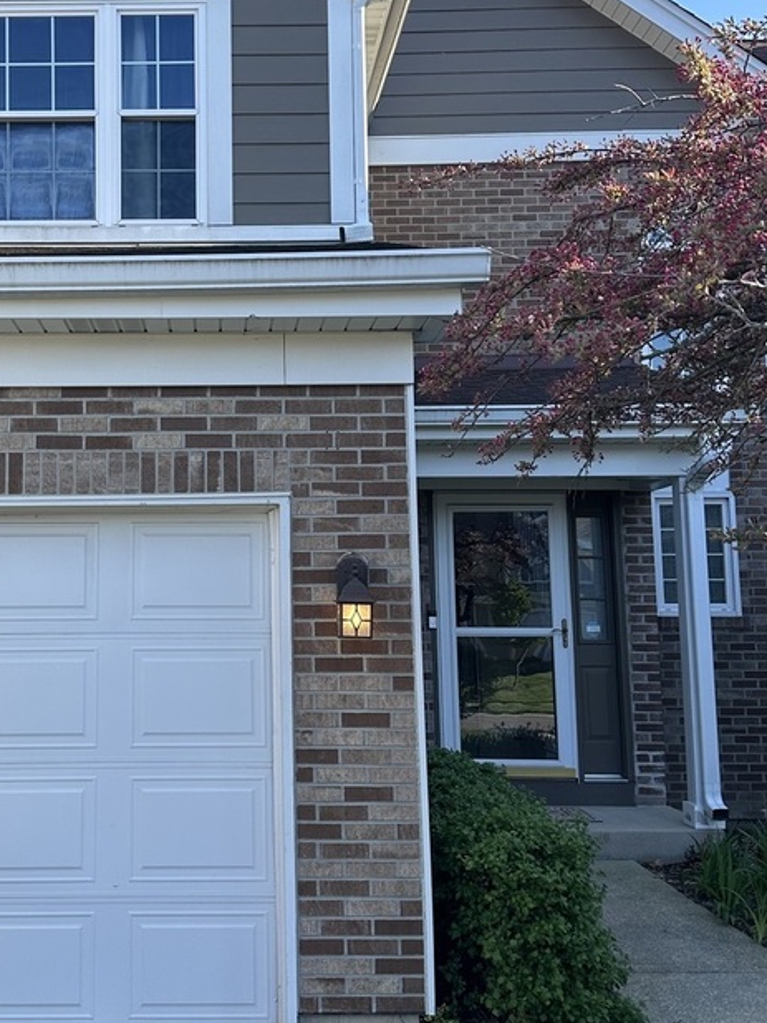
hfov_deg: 33.7
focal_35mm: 42
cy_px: 468
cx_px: 200
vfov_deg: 44.7
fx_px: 1240
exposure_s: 1/1289
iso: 80
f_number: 1.78
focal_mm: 6.86
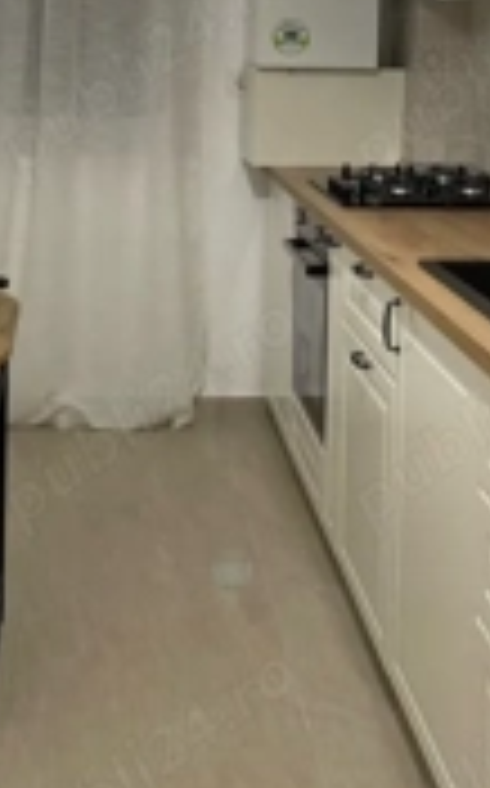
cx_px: 238
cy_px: 117
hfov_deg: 20.6
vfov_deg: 31.3
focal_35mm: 63
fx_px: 1349
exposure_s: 1/50
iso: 100
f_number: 1.6
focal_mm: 4.2
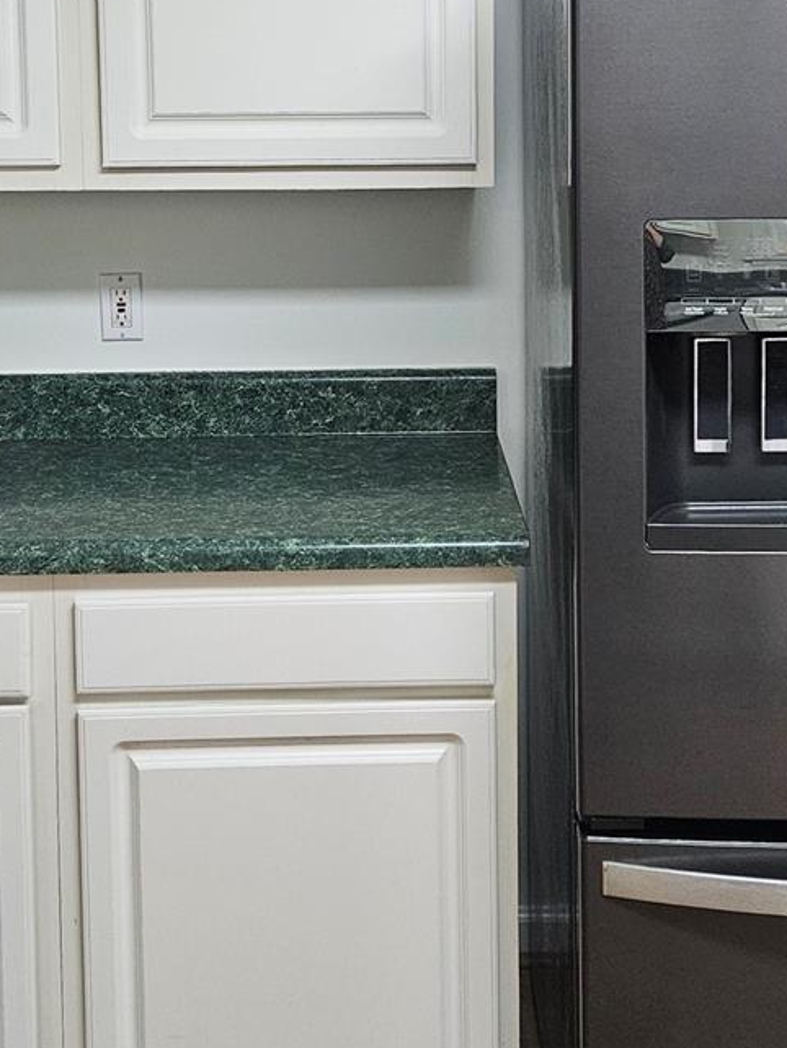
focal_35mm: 55
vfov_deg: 34.1
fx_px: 1666
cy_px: 237
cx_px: 459
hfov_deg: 26.5
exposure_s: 1/120
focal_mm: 5.4
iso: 500
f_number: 1.8
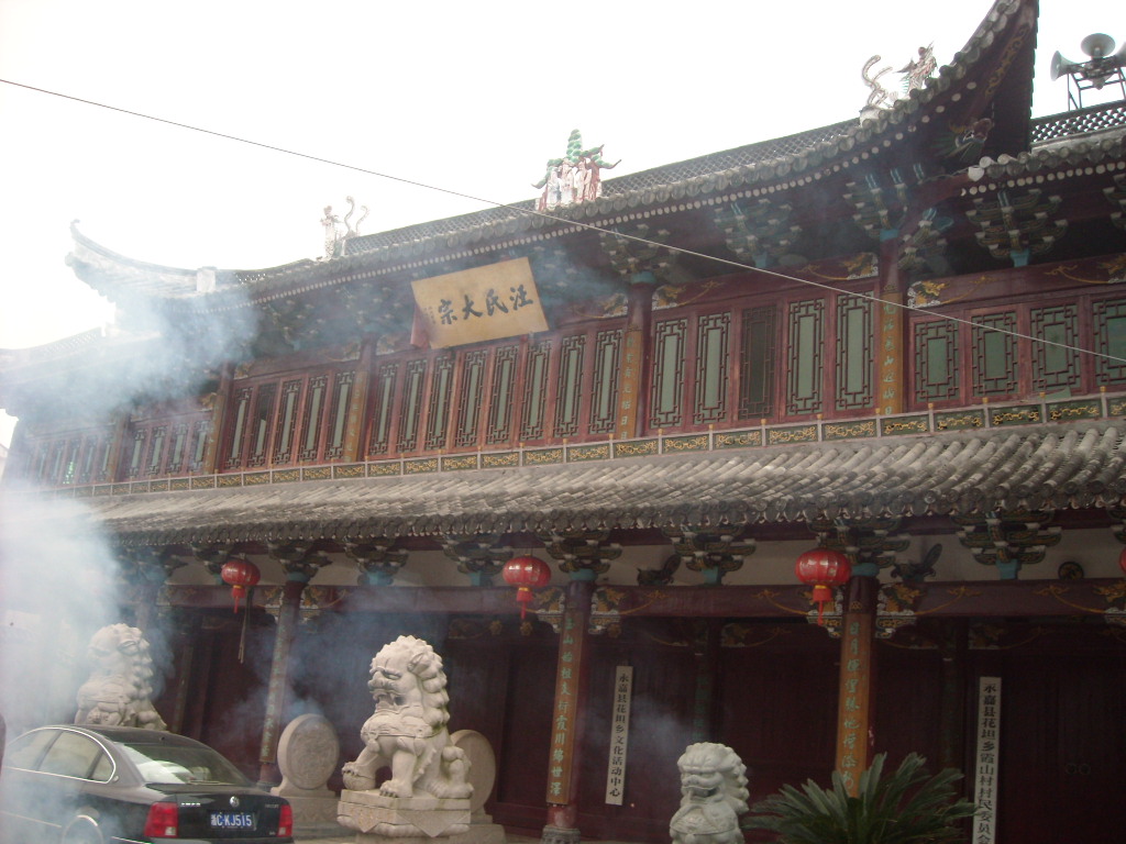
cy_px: 422
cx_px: 563
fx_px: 1138
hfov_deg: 52.6
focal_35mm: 35
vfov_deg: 40.7
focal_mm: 5.7
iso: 147
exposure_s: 1/60
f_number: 2.8
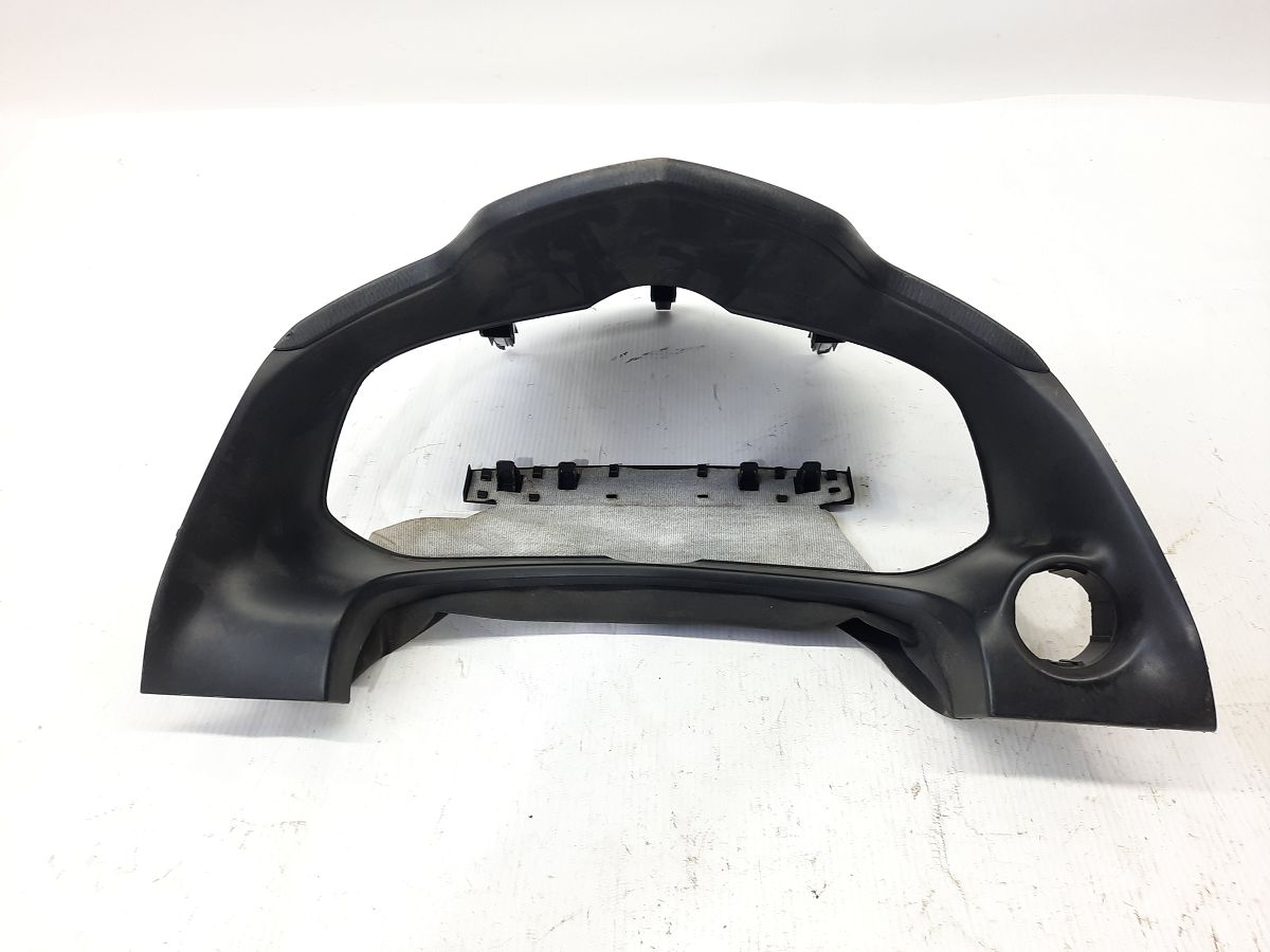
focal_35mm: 25
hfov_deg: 69.4
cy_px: 476
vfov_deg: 54.9
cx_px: 635
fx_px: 917
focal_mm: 4.6
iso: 80
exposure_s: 1/50
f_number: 2
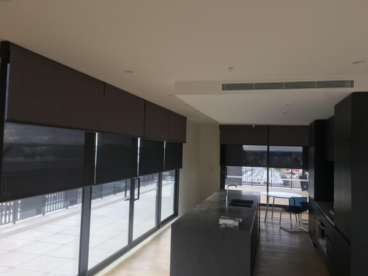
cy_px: 138
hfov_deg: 61.7
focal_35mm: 29
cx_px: 184
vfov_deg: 48.2
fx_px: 308
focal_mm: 4.15
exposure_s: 1/50
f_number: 2.2
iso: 25
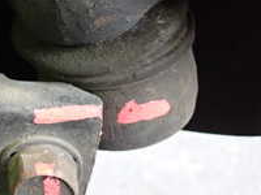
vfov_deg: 16.3
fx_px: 679
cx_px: -119
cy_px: 52
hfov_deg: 19.3
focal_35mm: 90
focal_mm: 5.4
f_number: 2.3
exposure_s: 1/30
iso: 400
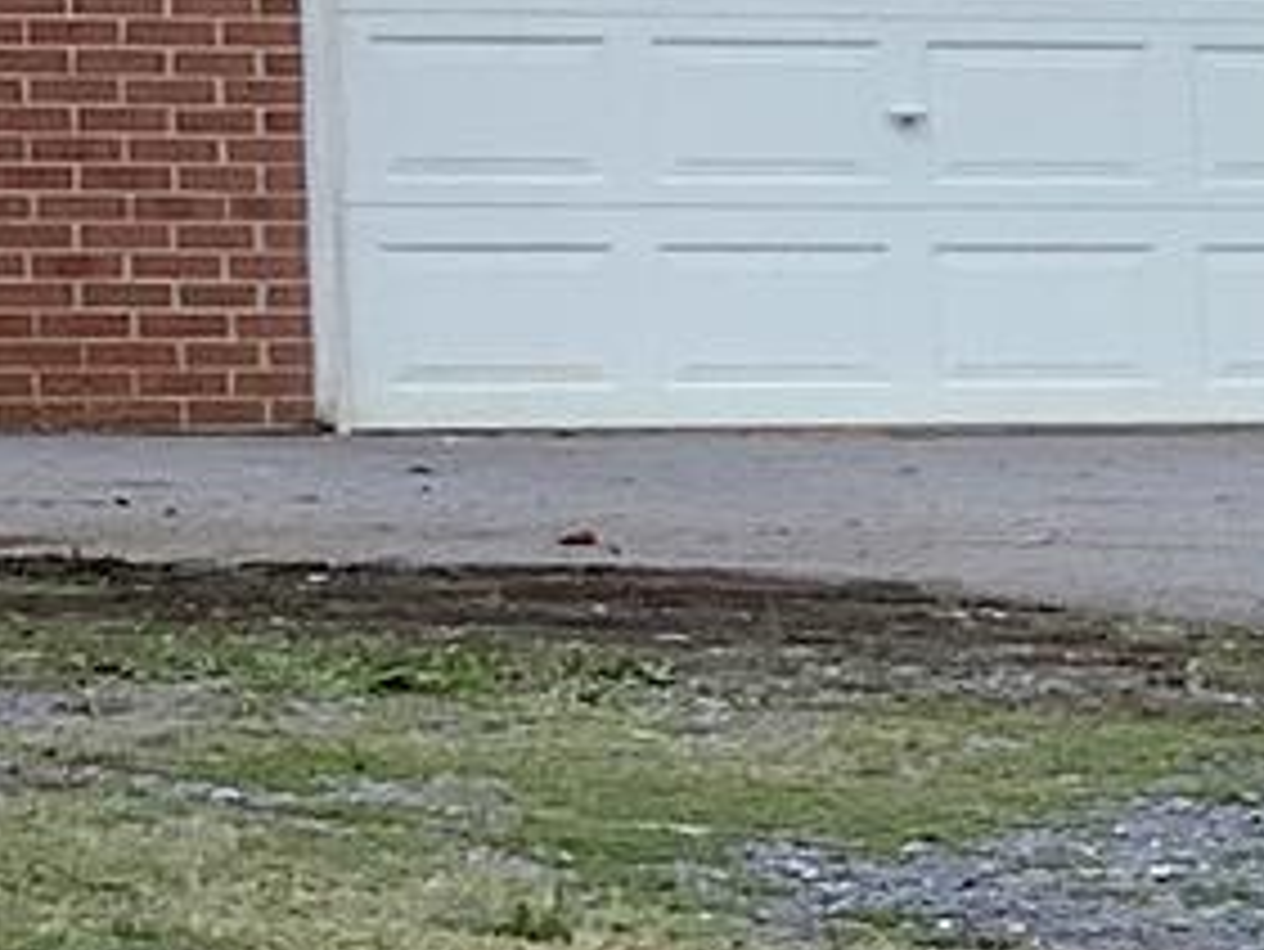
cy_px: 982
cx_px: 3338
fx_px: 8256
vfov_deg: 6.6
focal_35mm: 226
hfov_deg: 7.9
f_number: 2.4
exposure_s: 1/394
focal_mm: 3.3
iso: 25
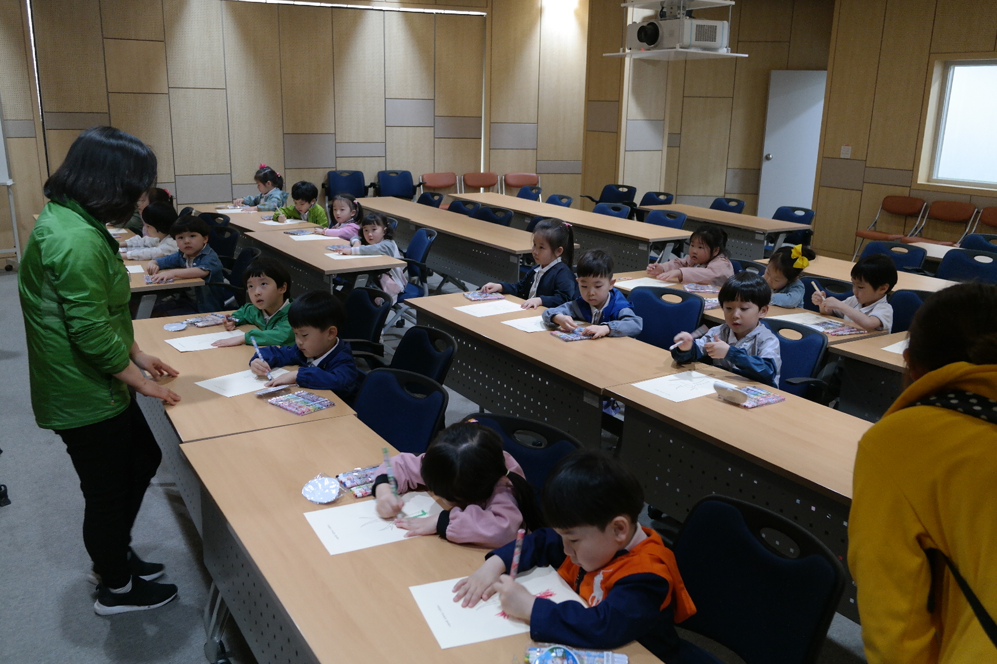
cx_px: 498
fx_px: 831
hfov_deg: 61.9
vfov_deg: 43.6
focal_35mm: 30
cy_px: 332
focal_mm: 20
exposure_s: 1/40
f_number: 3.5
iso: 800
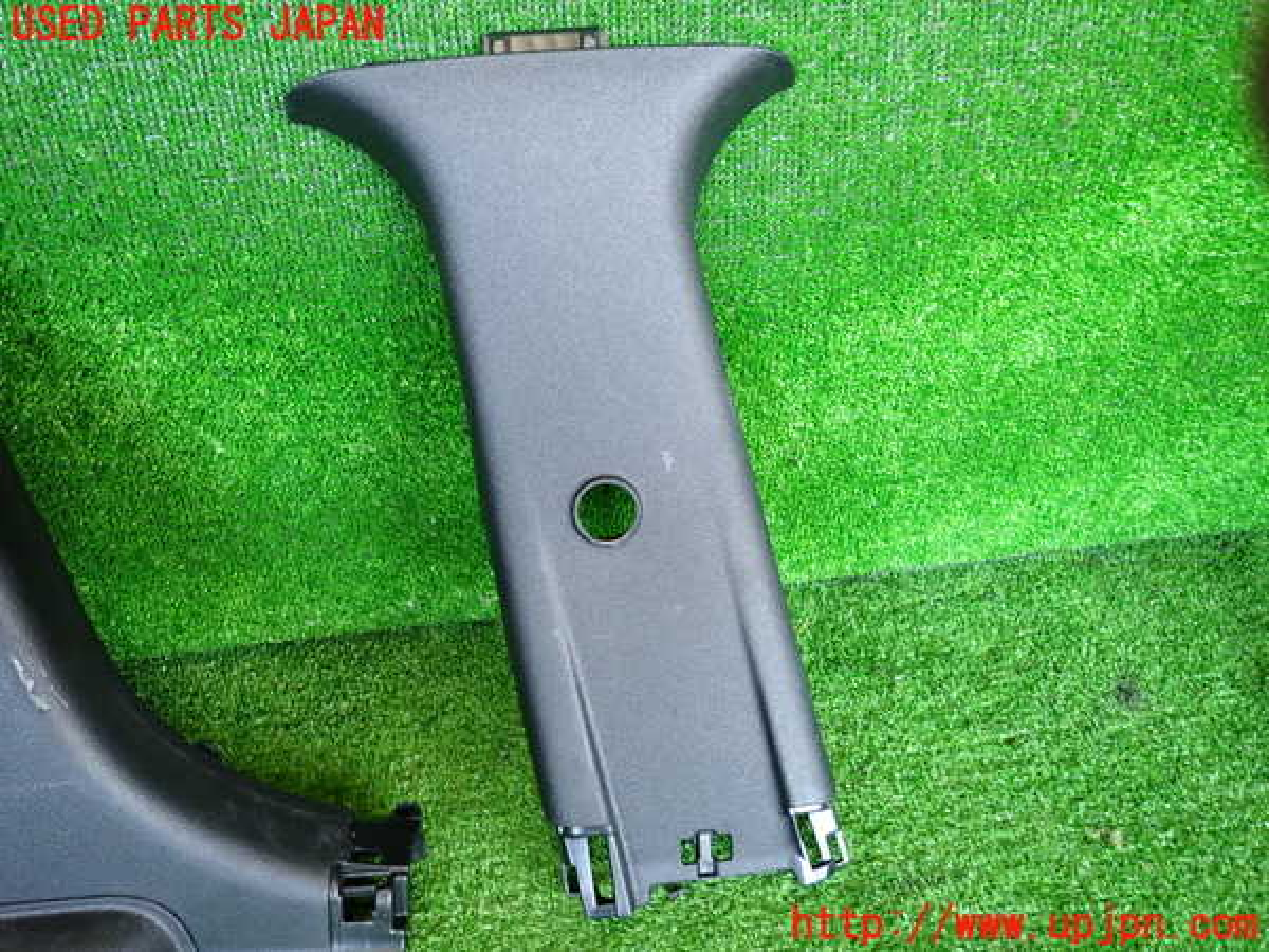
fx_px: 916
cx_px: 634
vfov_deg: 54.9
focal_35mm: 25
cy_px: 476
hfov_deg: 69.4
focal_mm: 4.5
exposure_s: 1/60
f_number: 2
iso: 400
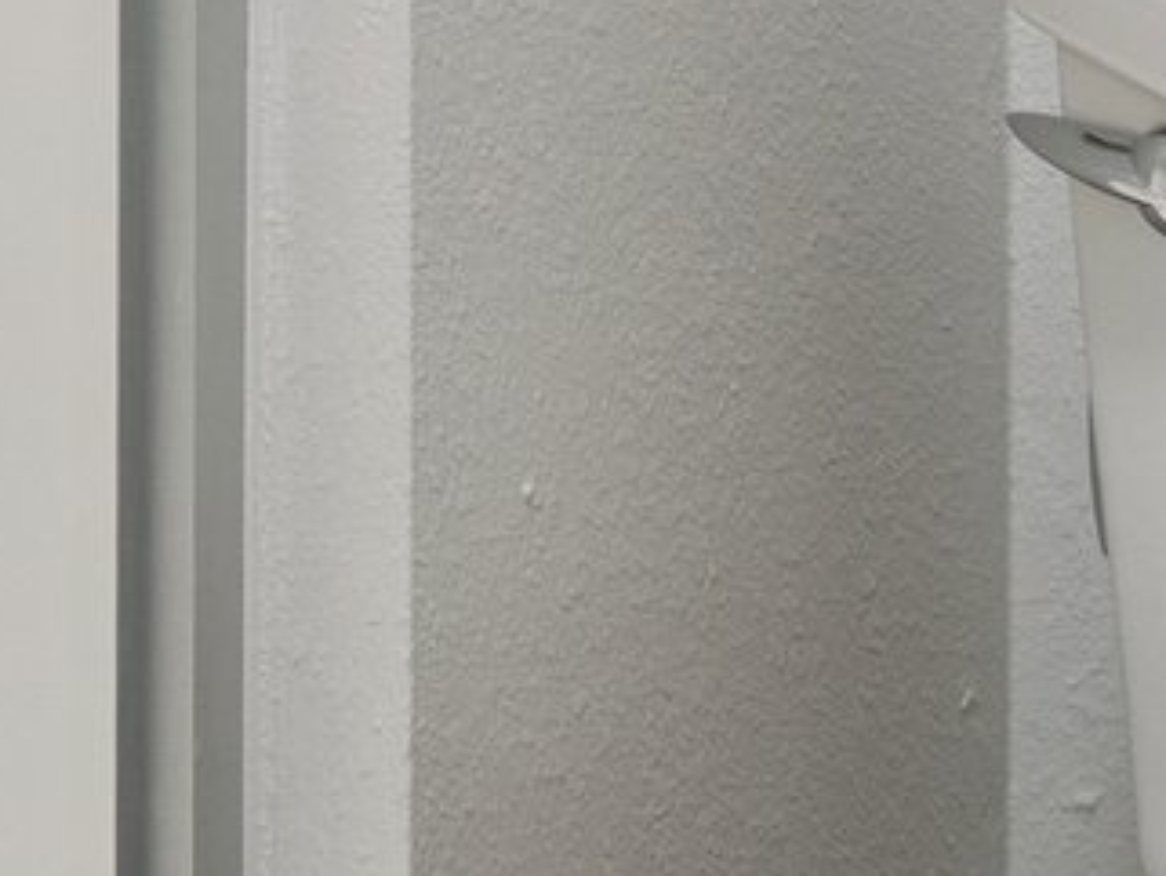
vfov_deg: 12.4
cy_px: -1259
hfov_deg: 18.1
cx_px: -752
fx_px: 3100
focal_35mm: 92
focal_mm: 10
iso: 200
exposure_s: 1/40
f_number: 6.3
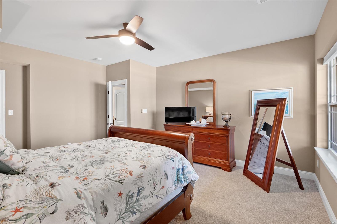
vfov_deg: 73.7
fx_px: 150
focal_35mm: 16
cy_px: 112
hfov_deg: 96.7
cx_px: 168
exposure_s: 1/1.67
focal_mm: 8
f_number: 6.3
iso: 400
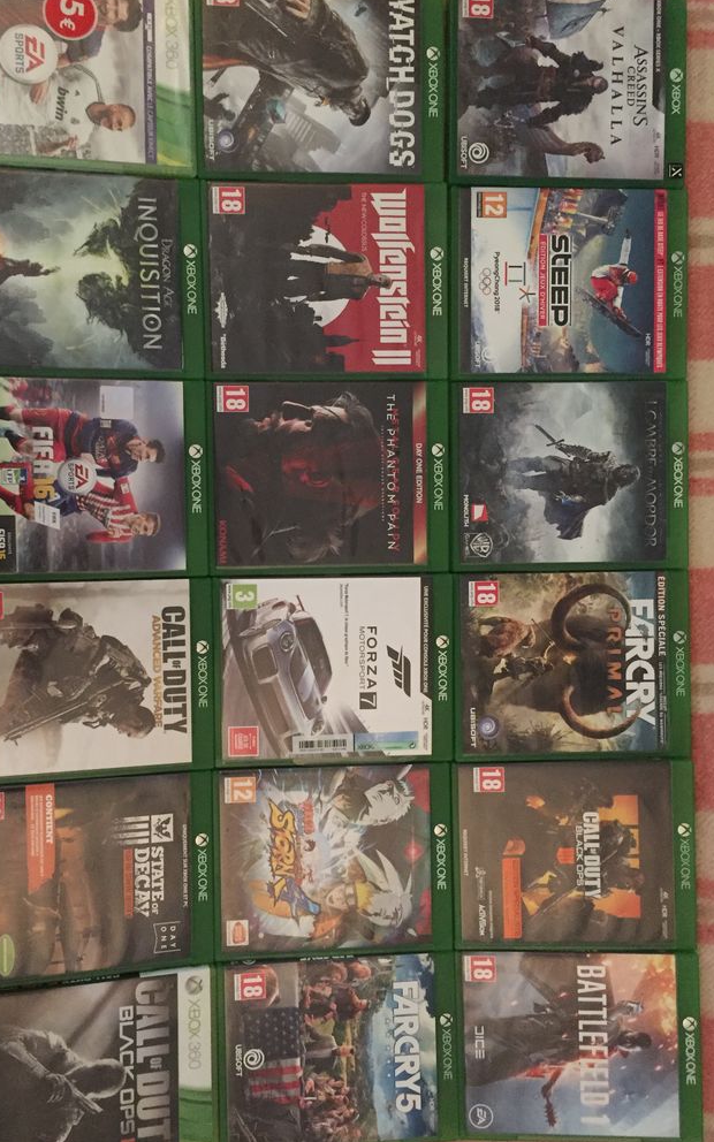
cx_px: 294
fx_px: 965
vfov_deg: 61.2
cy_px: 570
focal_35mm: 31
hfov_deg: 40.5
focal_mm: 4.15
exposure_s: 1/17
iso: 500
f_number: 2.2
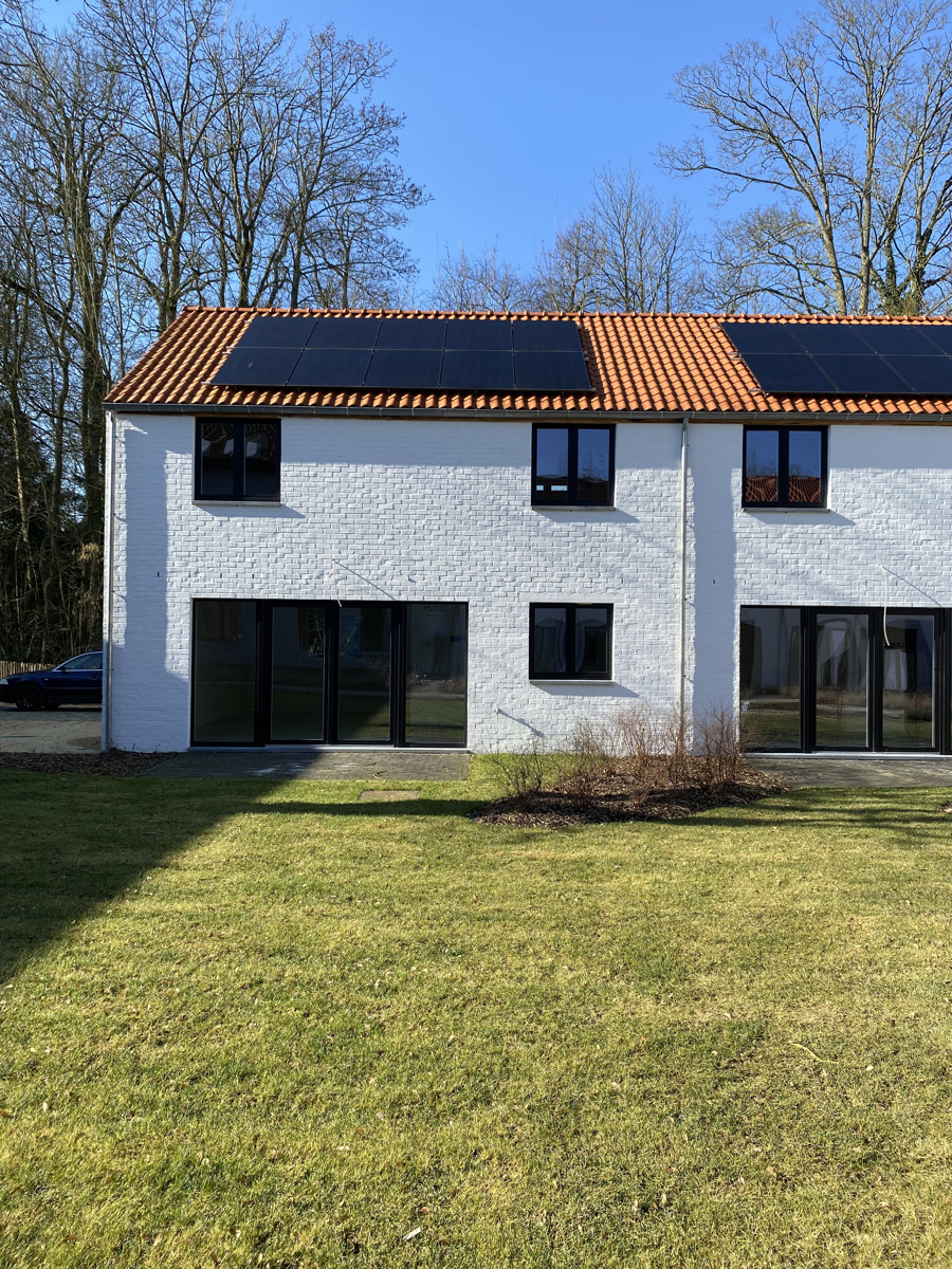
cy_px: 634
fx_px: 953
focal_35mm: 26
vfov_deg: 67.3
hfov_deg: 53.1
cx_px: 476
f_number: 1.8
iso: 32
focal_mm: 4.25
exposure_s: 1/1377
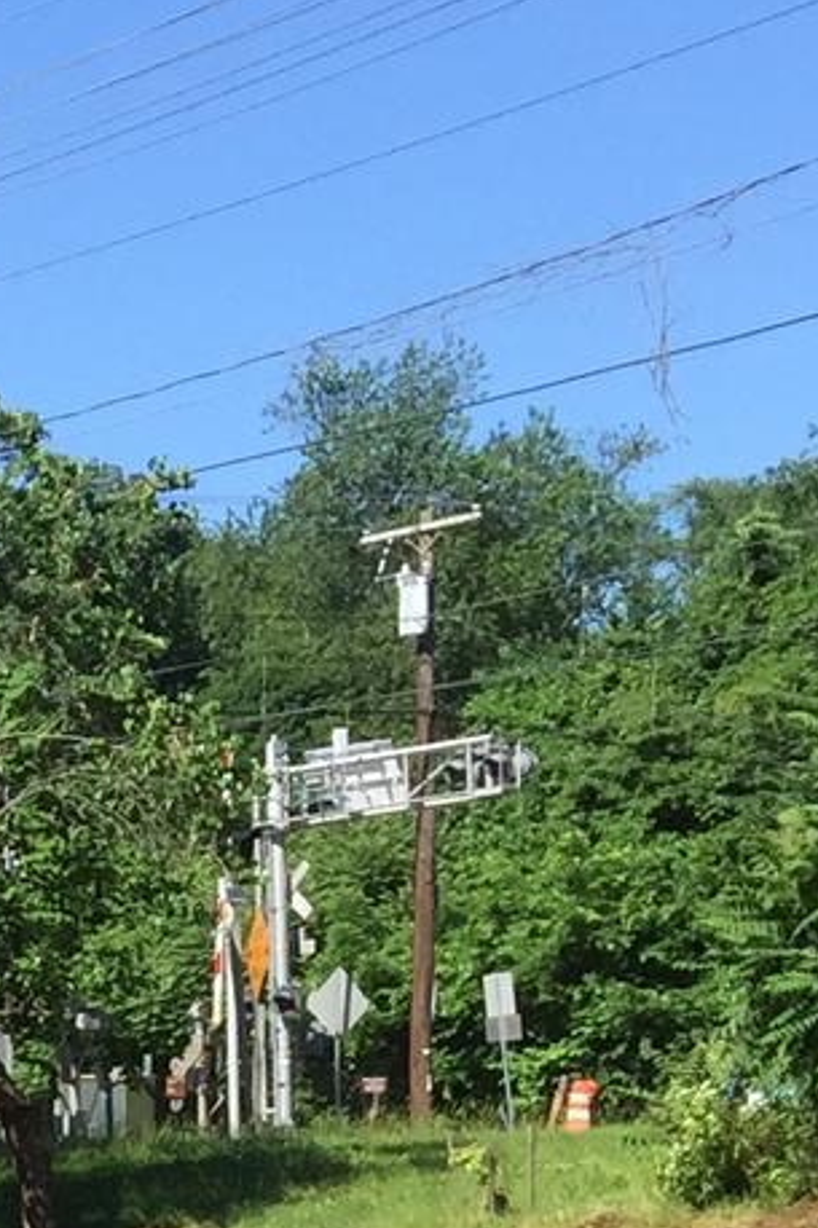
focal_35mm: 135
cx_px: -1625
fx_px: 4604
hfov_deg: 8.5
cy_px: 1485
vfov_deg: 14.7
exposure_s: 1/1236
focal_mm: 4.15
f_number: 2.2
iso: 32
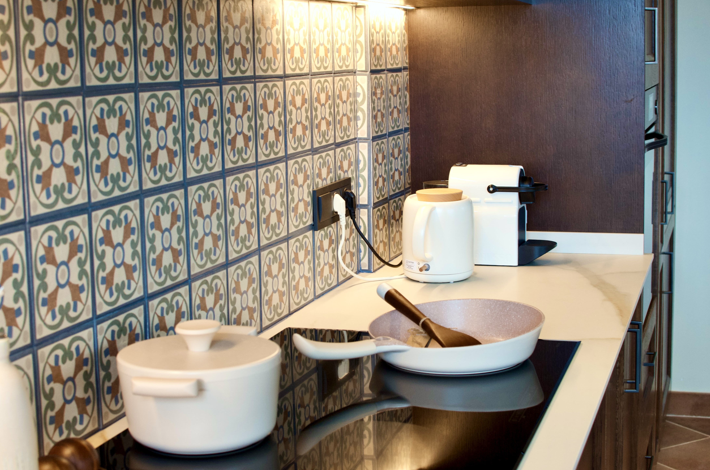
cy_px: 232
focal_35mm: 58
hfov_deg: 34.8
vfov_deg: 23.5
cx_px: 328
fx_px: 1133
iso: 1000
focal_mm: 35
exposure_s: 1/60
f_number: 5
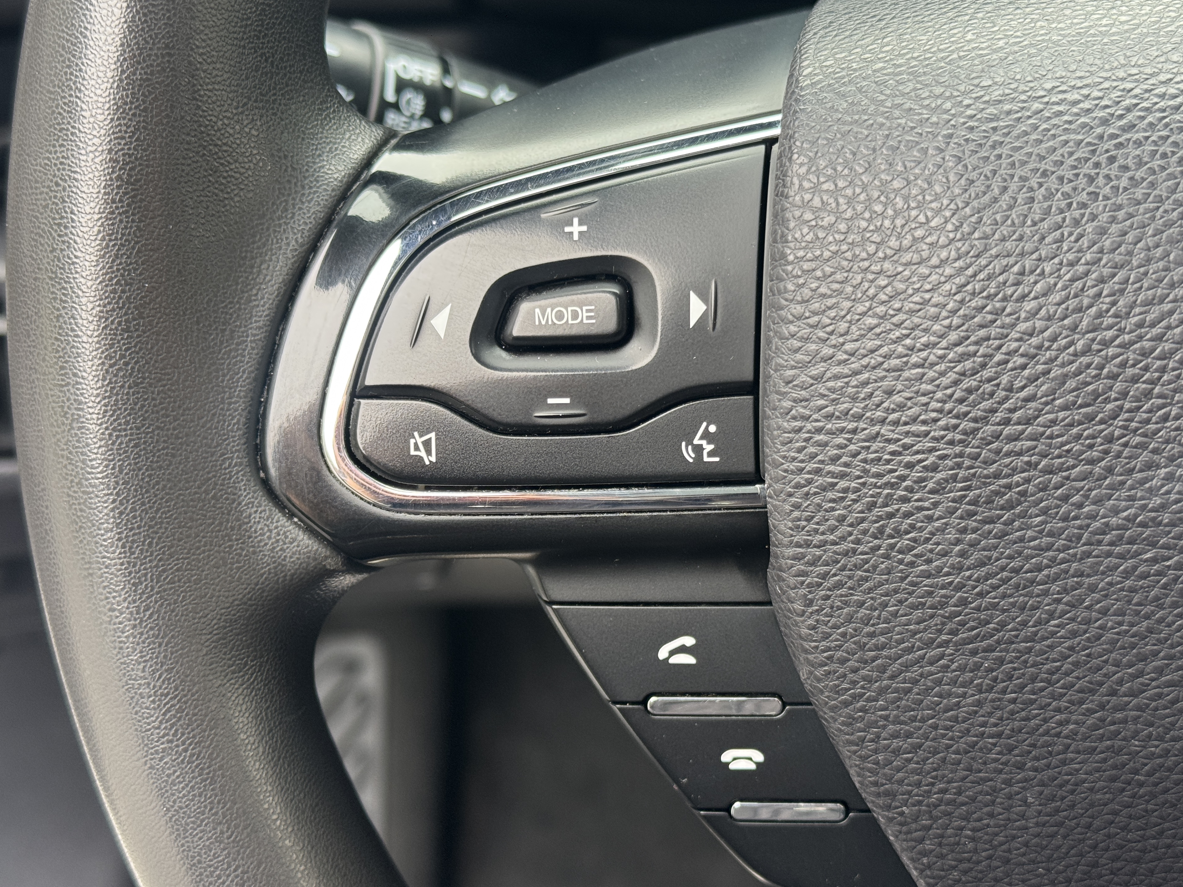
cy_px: 435
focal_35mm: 51
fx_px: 1743
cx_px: 627
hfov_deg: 37.5
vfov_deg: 28.6
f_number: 1.78
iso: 100
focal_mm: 6.76
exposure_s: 1/68
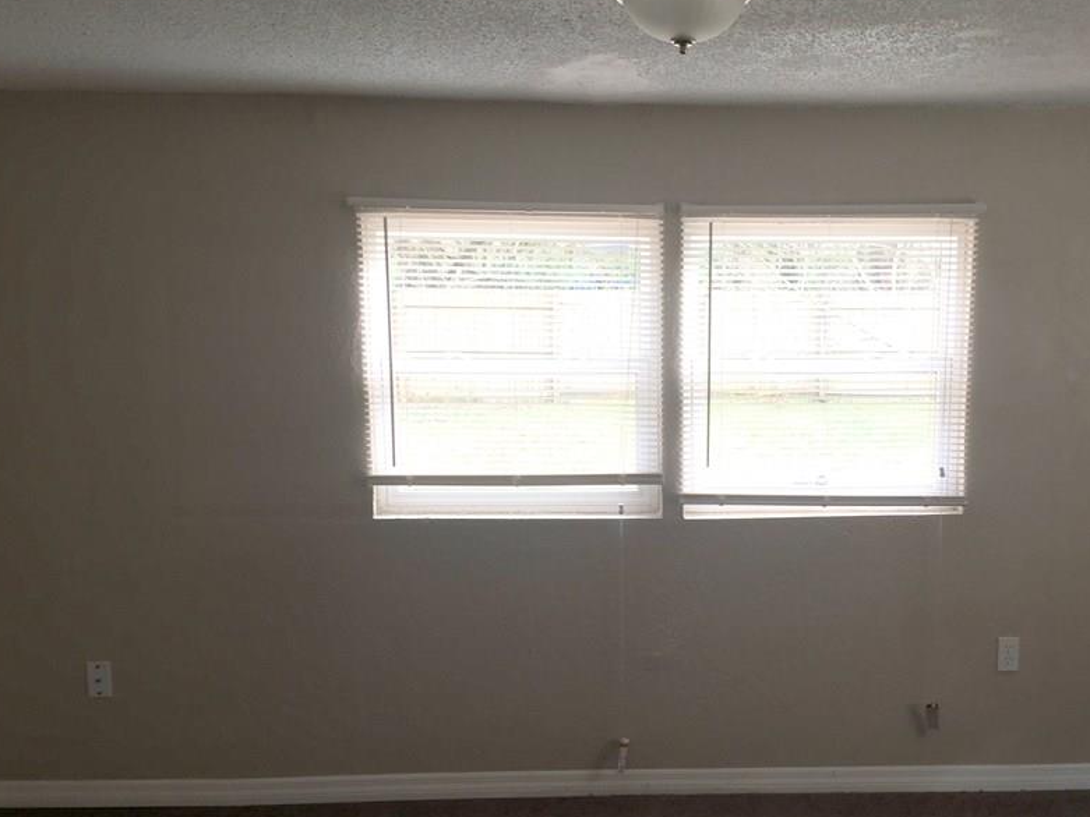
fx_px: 1197
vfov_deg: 37.6
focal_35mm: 38
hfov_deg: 48.6
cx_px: 674
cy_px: 492
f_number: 2.2
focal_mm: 4.15
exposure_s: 1/40
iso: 32
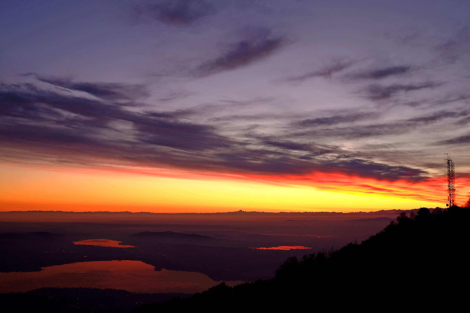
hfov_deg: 54.4
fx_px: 457
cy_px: 156
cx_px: 235
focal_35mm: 35
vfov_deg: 37.8
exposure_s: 1/40
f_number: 5.6
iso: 400
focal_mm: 23
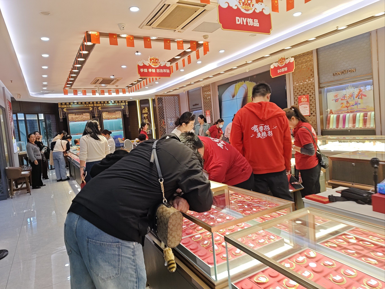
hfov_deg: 73.9
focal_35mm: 23
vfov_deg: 58.9
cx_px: 192
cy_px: 144
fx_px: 256
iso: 150
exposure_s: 1/118
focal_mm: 5.56
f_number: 1.88
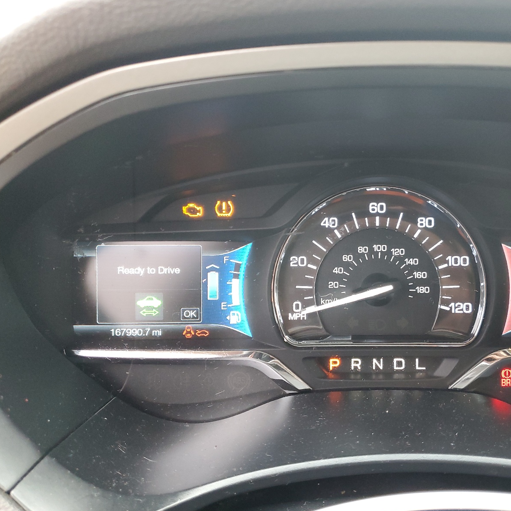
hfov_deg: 51.8
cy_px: 256
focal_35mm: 31
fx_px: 518
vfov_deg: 52.5
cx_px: 329
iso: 222
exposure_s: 1/60.2
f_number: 1.5
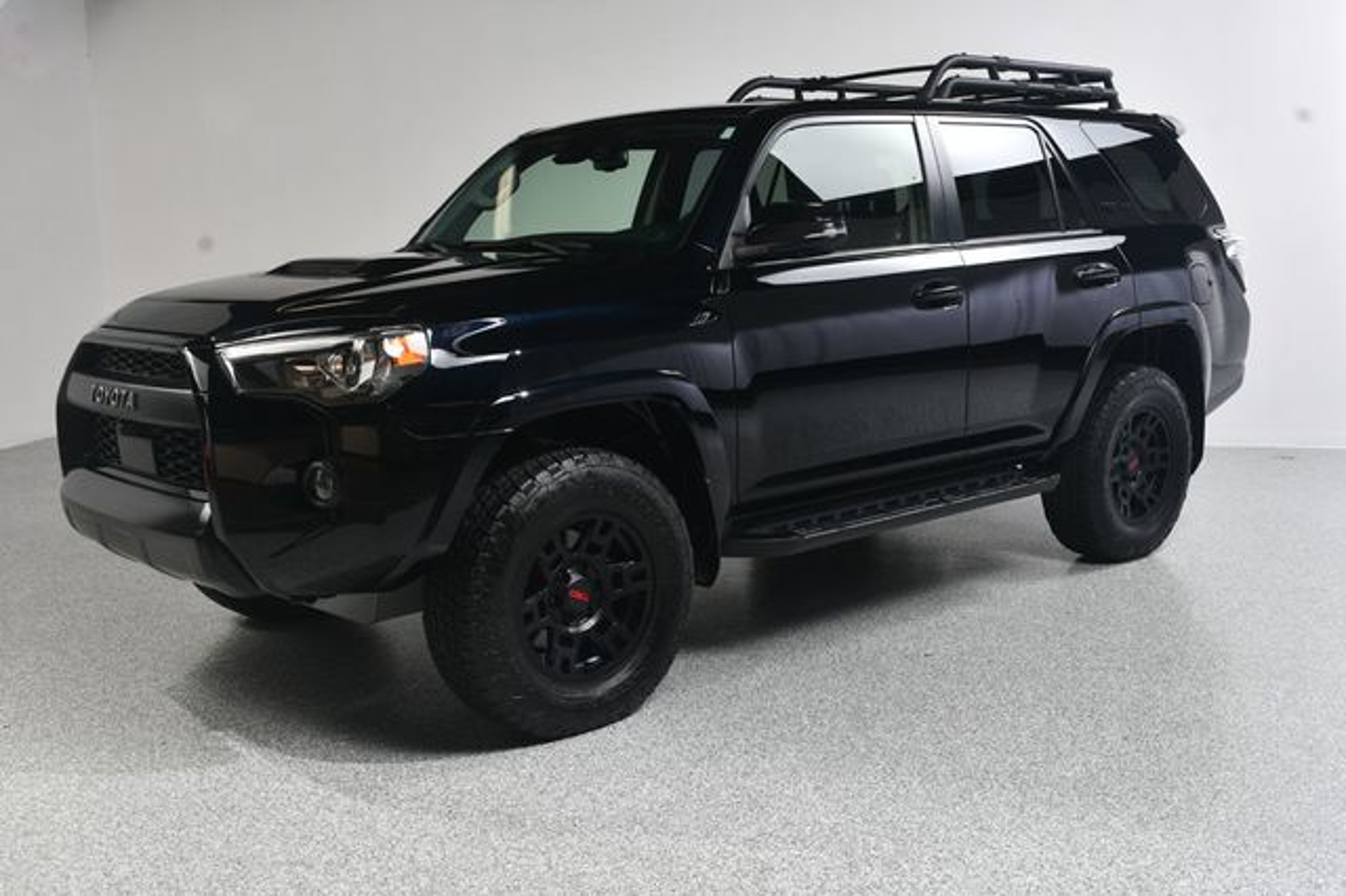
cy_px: 448
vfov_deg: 34.2
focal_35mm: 39
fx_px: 1457
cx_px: 673
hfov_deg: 49.6
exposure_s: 1/160
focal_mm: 26
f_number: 10
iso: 100
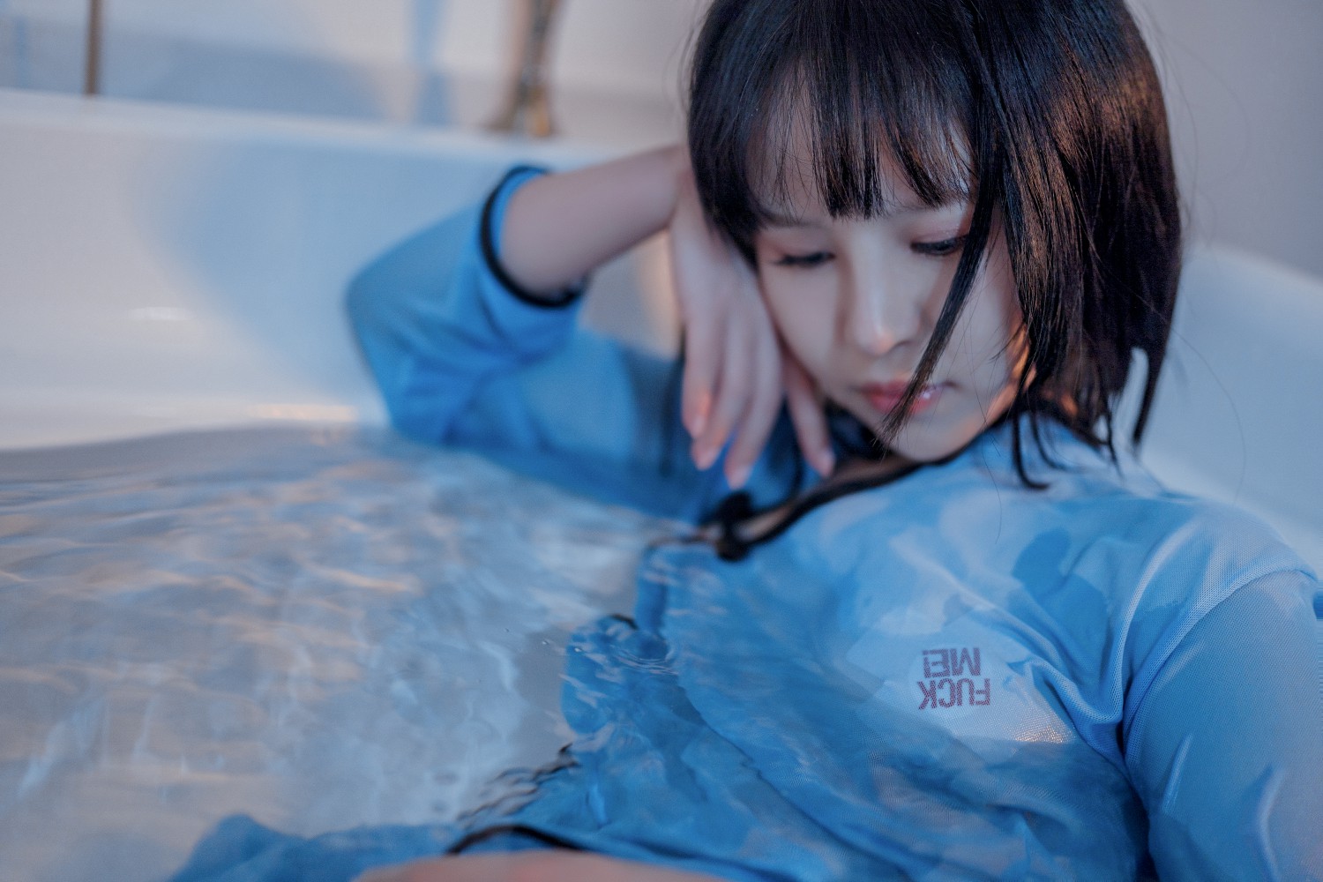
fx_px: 1286
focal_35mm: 35
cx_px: 662
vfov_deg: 37.9
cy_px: 441
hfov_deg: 54.4
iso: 100
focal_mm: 35
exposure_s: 1/125
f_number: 1.4
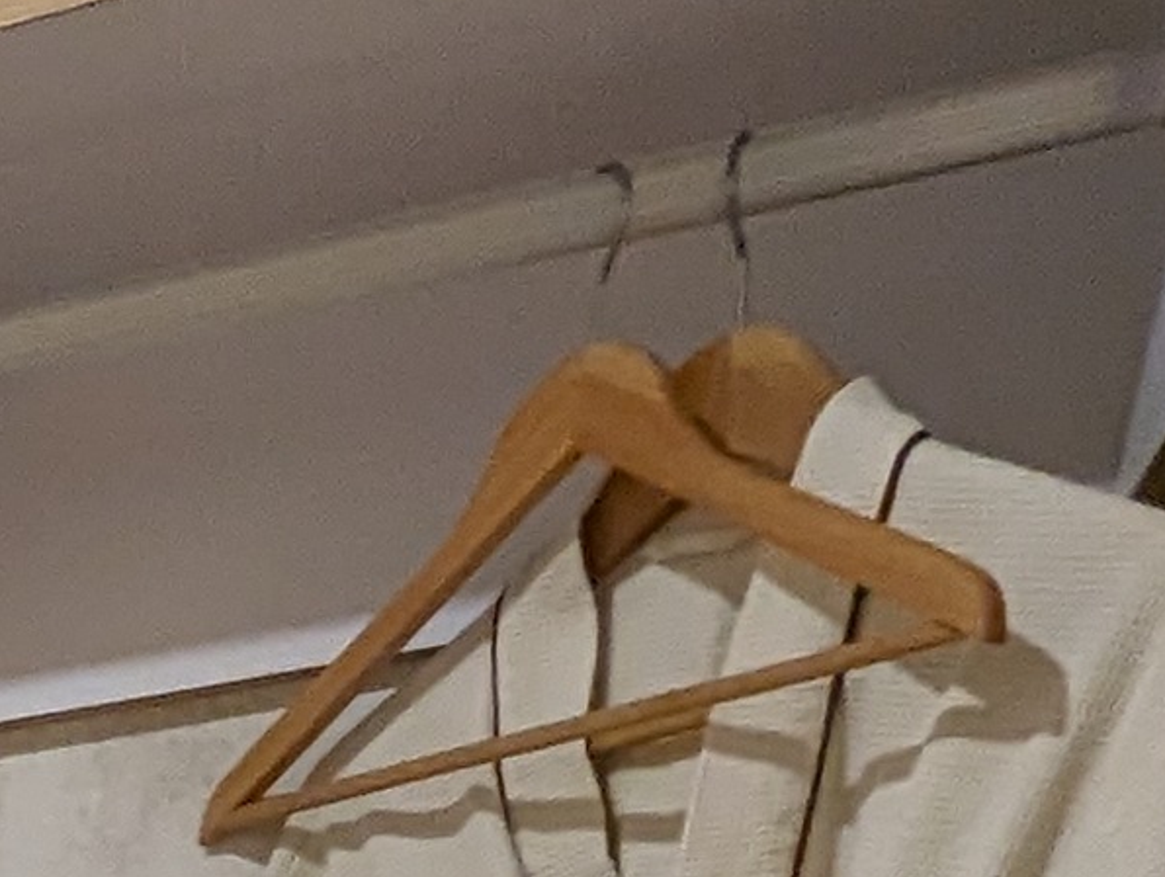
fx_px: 3000
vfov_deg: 12.3
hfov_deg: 14.1
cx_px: -1708
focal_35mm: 89
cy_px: 2244
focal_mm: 1.95
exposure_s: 1/23.8
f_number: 2.2
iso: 167
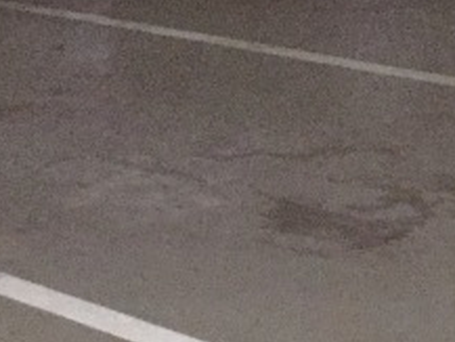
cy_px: -157
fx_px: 1802
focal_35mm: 137
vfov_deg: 10.5
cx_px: 277
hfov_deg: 14.4
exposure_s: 1/17
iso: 800
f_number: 2.2
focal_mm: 4.15
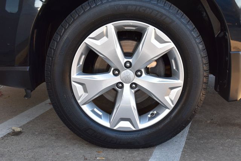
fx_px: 321
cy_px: 80
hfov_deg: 41.1
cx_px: 120
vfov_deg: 28.0
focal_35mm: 48
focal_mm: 32
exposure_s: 1/100
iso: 400
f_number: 9
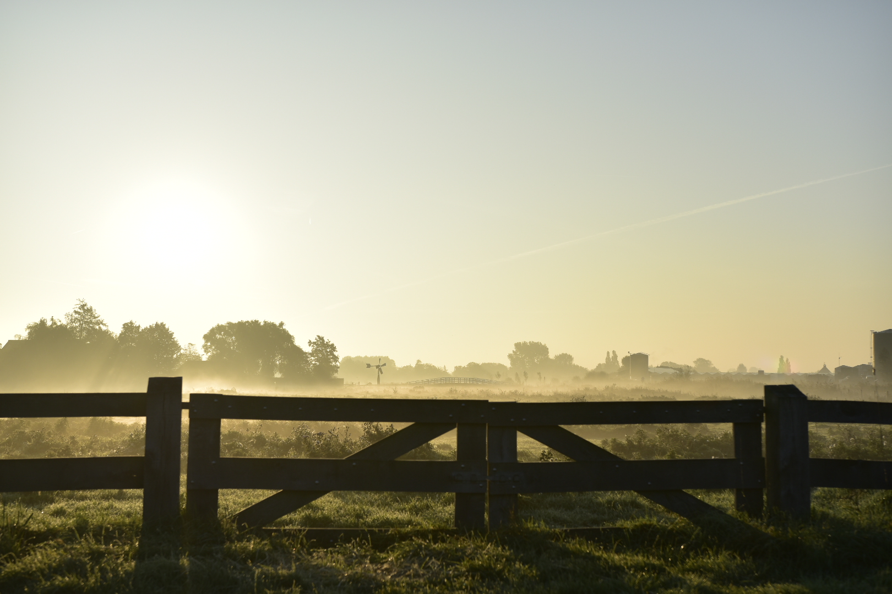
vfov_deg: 25.8
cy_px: 297
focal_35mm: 52
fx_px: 1301
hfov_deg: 37.9
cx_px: 446
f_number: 4
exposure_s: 1/400
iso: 100
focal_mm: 35
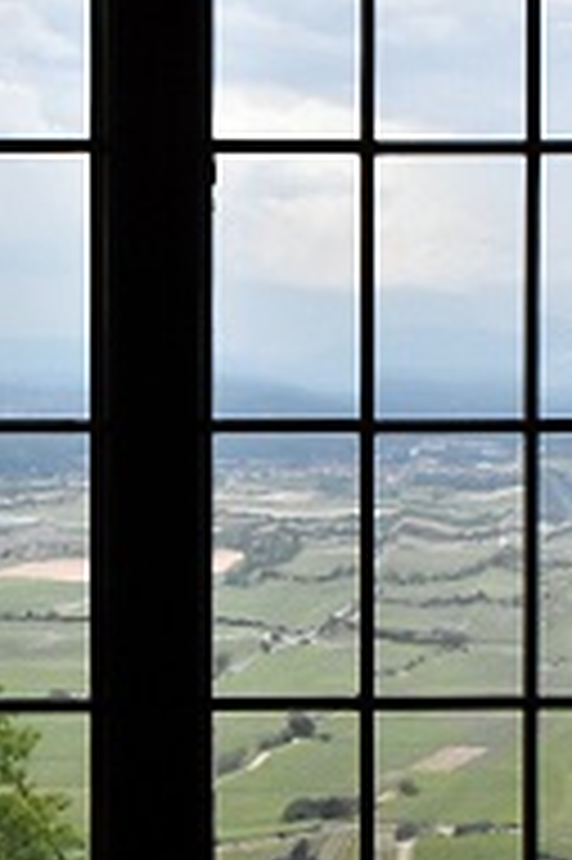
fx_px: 3151
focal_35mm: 132
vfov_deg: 15.5
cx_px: 142
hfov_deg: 10.3
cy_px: 444
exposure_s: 1/8000
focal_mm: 38
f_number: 10
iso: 2800
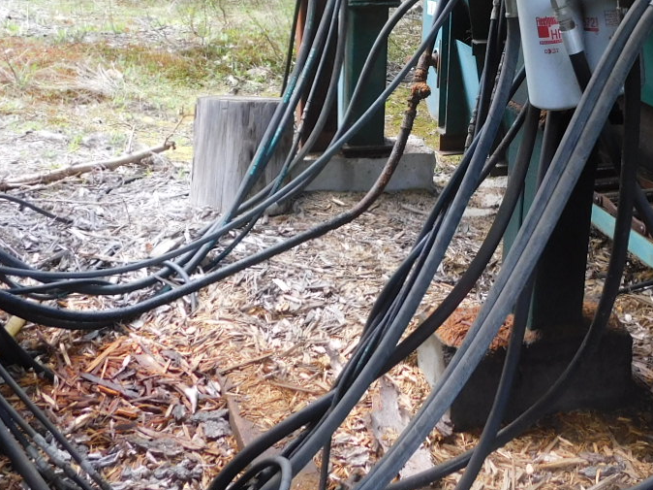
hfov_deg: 33.3
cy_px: 84
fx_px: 1075
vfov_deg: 25.1
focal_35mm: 57
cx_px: 470
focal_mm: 4.1
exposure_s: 1/60
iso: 125
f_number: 3
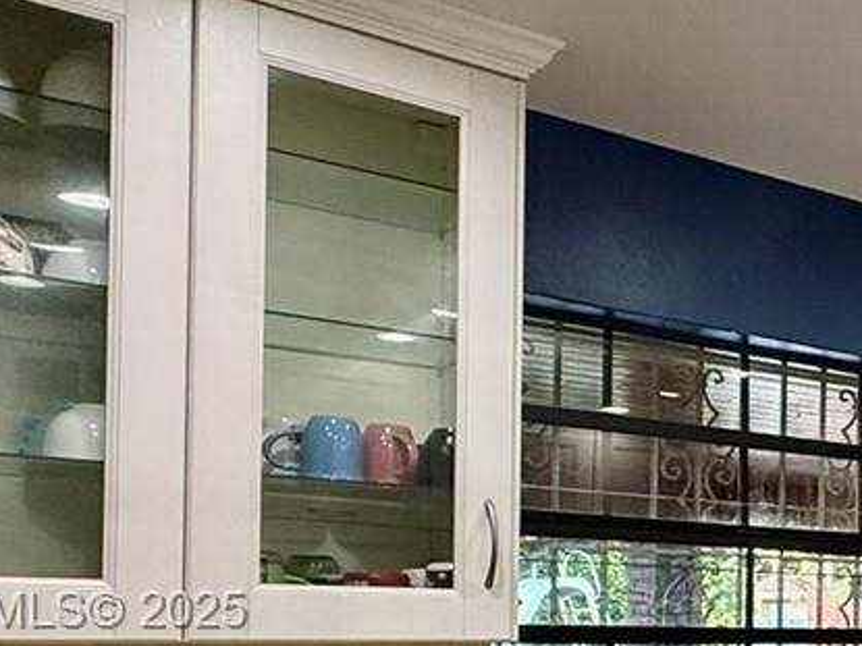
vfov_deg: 25.9
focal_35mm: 54
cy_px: 613
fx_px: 1344
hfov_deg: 26.6
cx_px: 1261
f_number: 2.2
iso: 200
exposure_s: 1/120
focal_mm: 2.22
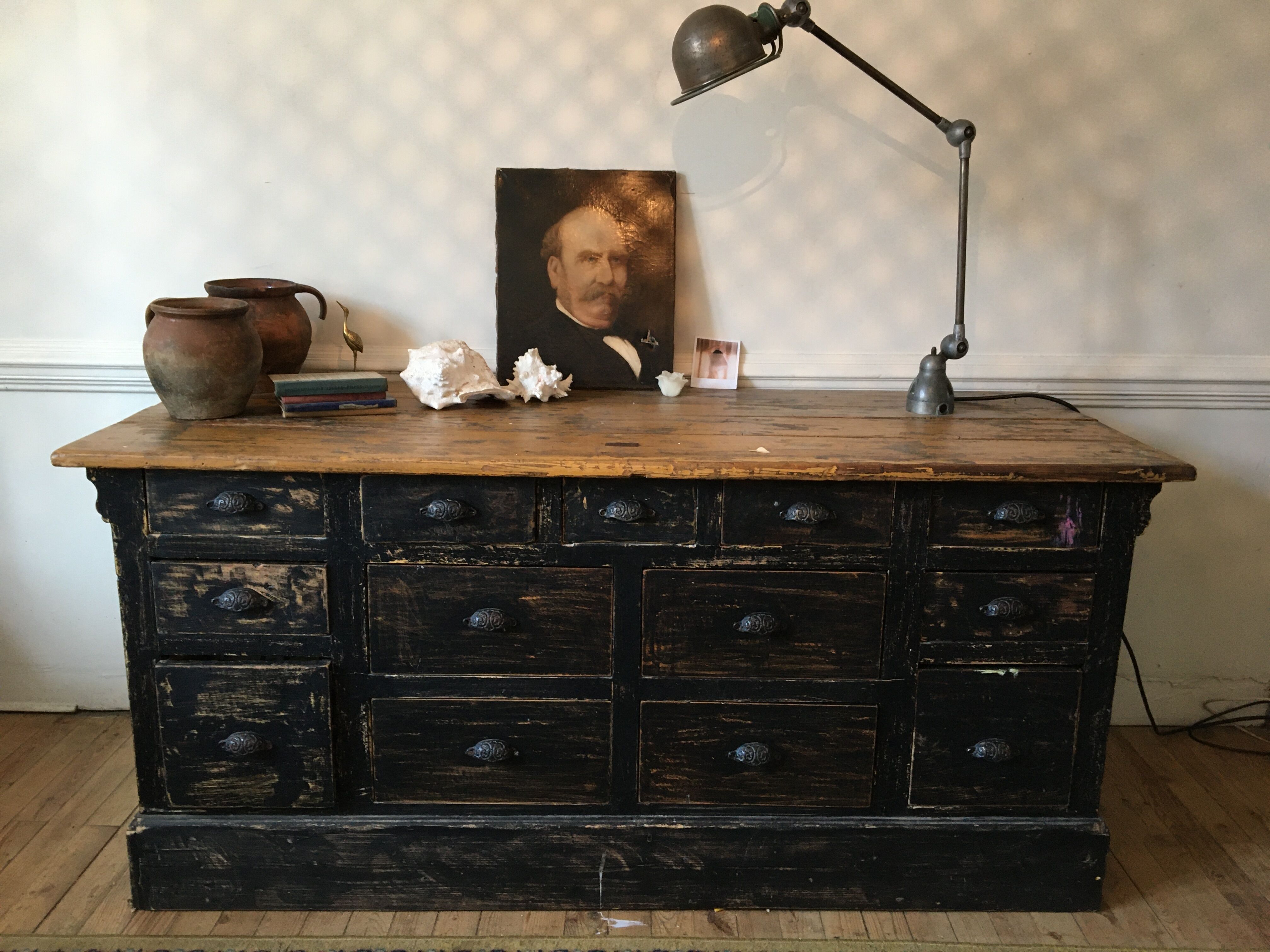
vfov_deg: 48.2
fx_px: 1064
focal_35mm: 29
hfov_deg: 61.7
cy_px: 476
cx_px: 635
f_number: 2.2
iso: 125
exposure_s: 1/33
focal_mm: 4.15
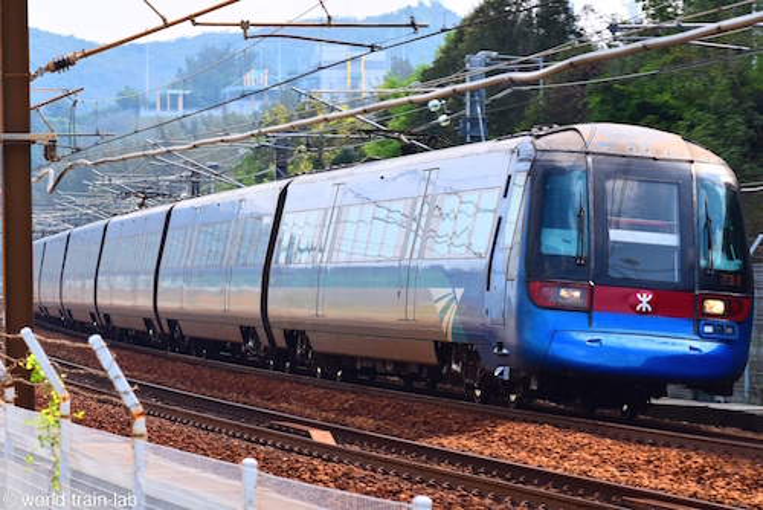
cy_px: 255
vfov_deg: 8.3
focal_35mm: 165
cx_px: 382
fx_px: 3499
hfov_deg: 12.4
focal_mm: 110
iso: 200
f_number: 8
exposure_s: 1/250
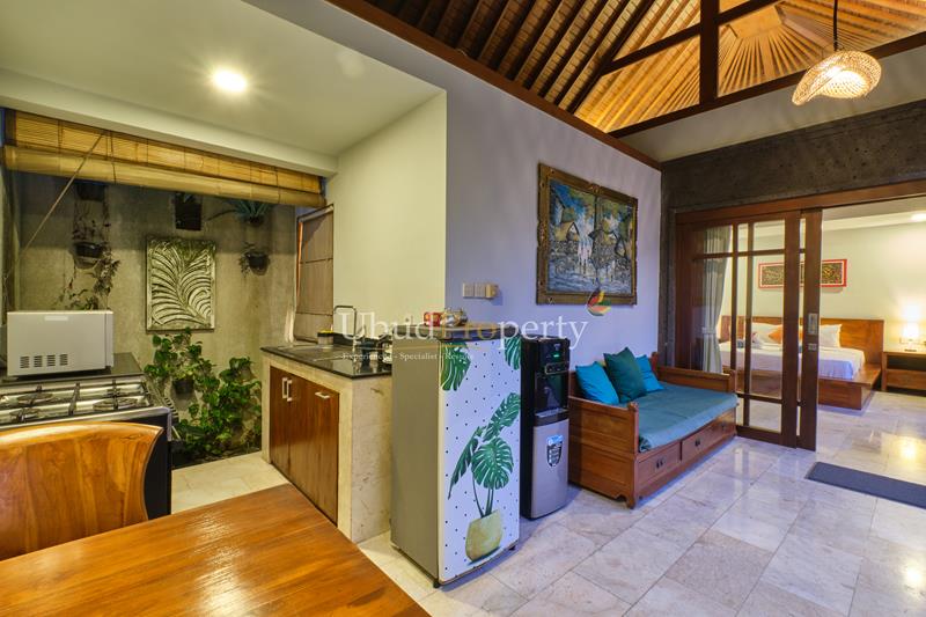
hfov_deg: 100.4
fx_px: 386
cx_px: 463
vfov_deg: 77.3
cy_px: 308
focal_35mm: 15
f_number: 16
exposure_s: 20
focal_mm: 10
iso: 160
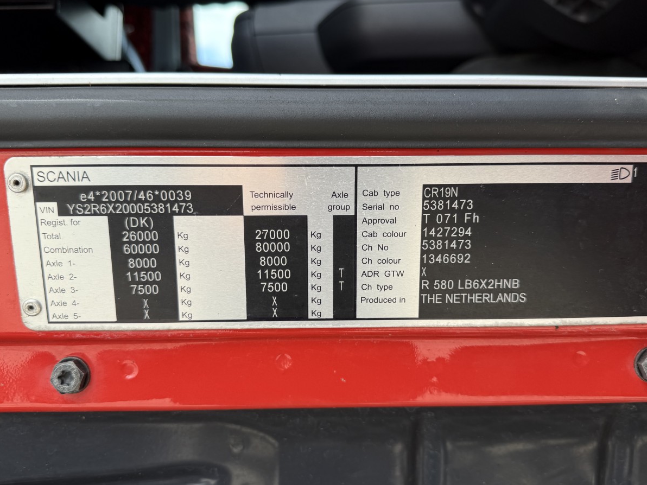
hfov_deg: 61.7
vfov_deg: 48.2
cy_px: 233
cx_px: 328
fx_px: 542
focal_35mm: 29
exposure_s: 1/514
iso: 80
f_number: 1.78
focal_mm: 6.76
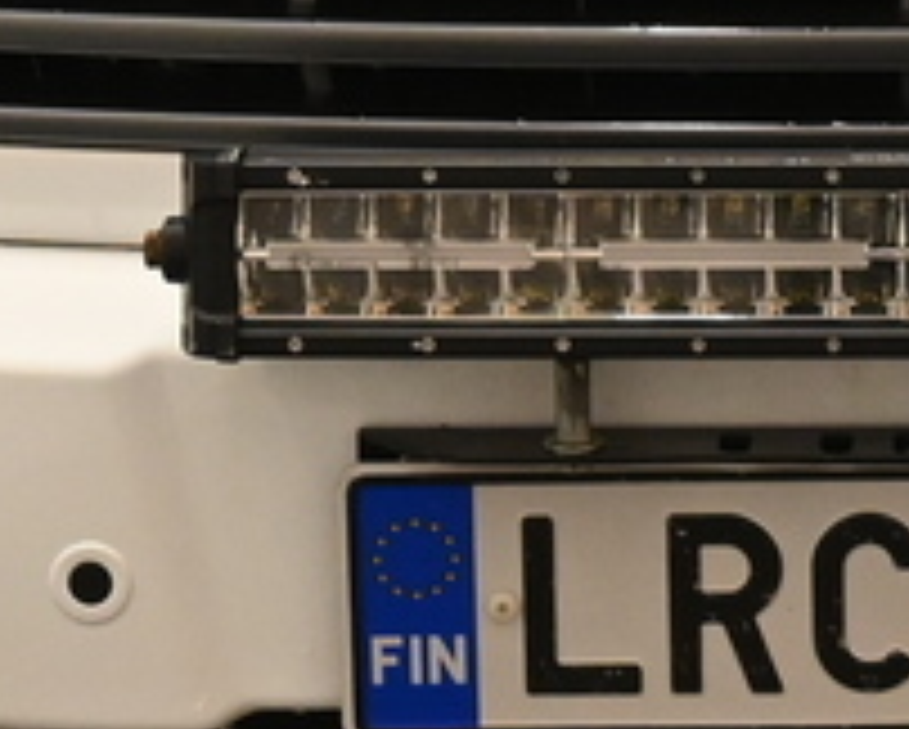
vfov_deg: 6.9
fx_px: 5921
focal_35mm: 220
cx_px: 922
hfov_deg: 8.7
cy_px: -549
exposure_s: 1/30
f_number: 5.6
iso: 800
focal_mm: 19.5
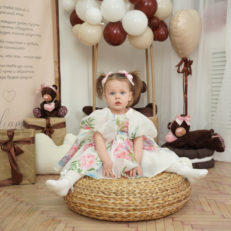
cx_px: 119
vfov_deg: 37.6
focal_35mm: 45
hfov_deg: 37.5
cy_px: 116
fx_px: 340
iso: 800
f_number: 4.5
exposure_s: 1/160
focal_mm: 35
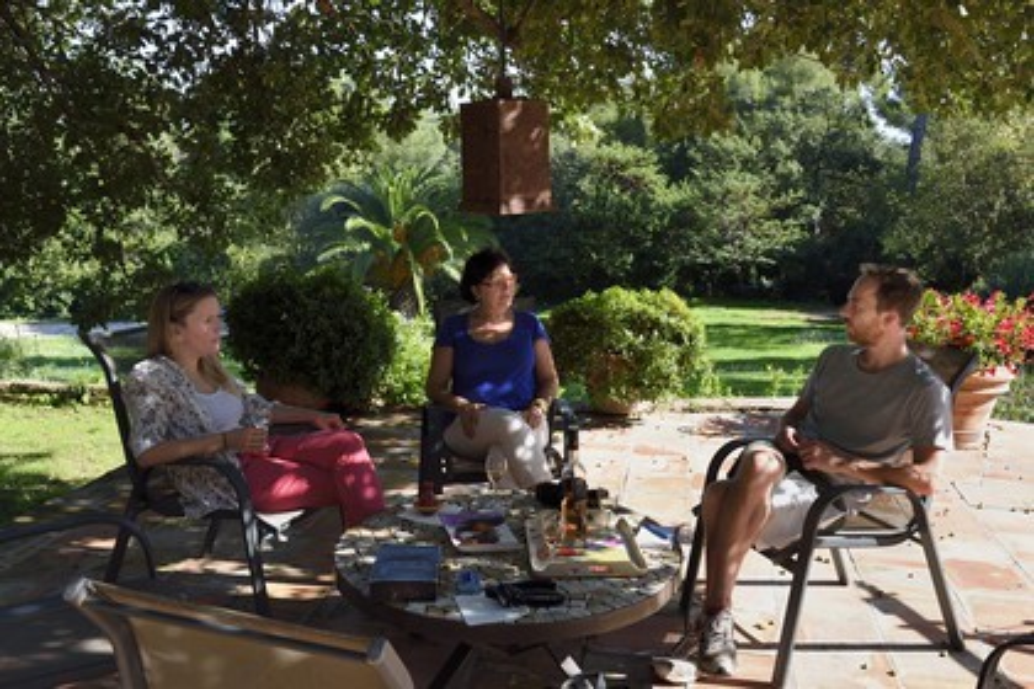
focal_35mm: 34
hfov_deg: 55.8
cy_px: 344
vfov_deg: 38.9
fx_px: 976
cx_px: 517
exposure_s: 1/320
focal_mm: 34
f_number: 13
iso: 800
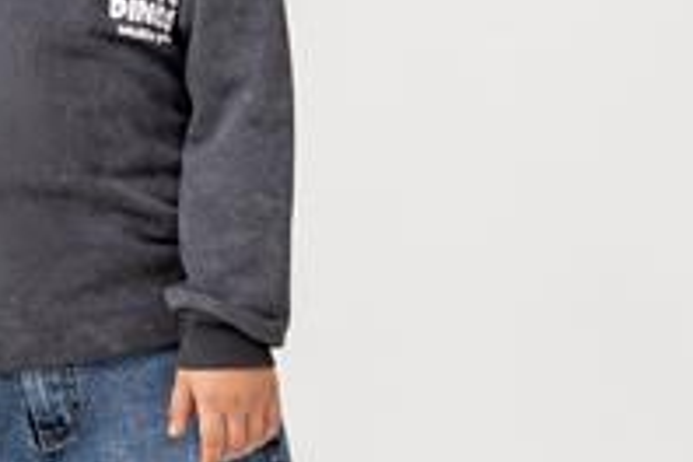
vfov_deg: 3.7
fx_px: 7103
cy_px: 231
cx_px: 150
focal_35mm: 369
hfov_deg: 5.6
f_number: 7.1
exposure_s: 1/125
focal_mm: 122
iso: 160
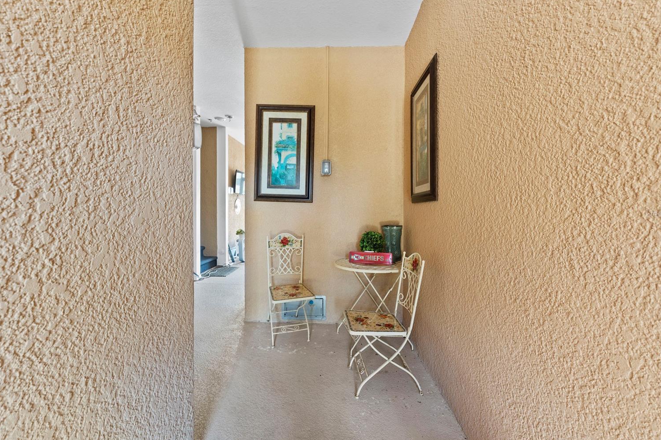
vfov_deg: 77.3
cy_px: 214
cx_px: 331
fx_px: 275
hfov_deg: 100.4
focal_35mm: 15
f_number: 5.6
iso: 640
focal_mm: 14
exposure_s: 1/1.67
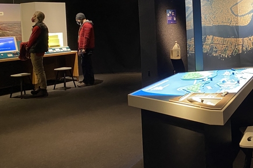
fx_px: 344
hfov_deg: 38.4
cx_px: 212
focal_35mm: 49
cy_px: 36
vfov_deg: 27.0
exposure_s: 1/30
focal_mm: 4.25
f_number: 1.8
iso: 500
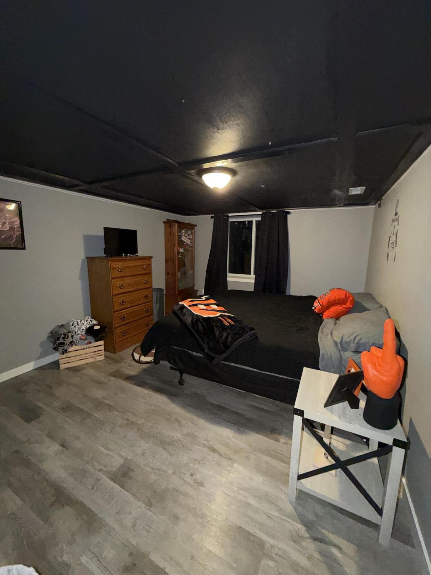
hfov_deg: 85.7
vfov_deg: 102.1
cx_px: 216
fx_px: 232
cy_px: 288
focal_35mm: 14
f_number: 2.2
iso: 640
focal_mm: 2.22
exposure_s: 1/30
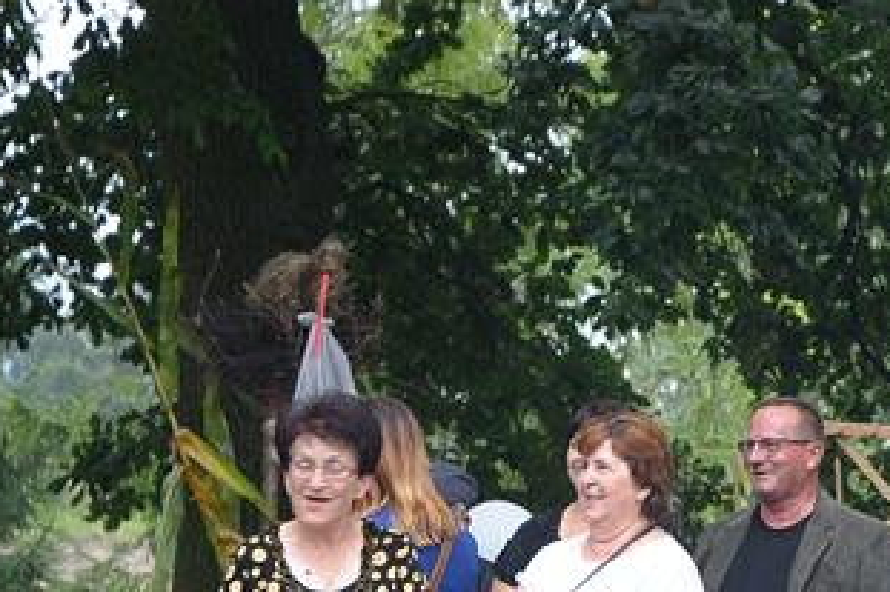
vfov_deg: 4.8
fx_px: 7091
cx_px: 1096
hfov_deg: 7.1
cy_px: 668
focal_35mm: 287
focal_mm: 70
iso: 1600
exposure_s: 1/50
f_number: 4.5
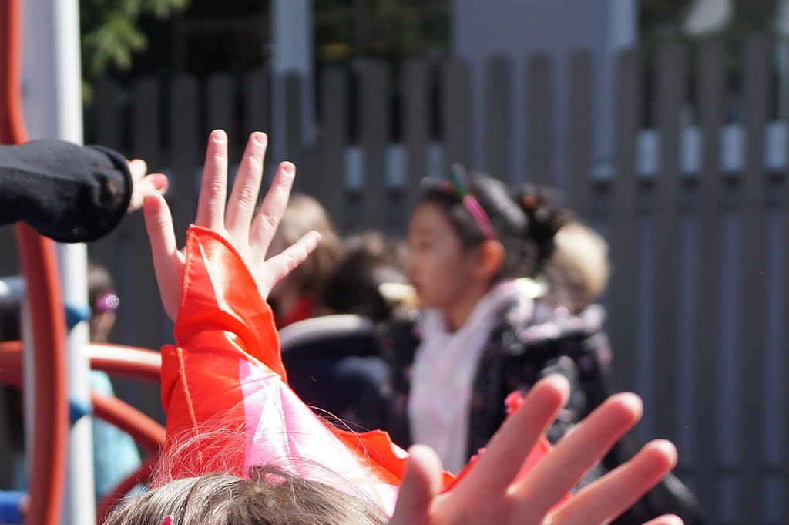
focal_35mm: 141
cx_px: -252
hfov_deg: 14.0
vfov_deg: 9.5
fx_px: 3088
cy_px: 694
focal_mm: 32
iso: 400
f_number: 4
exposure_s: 1/2000
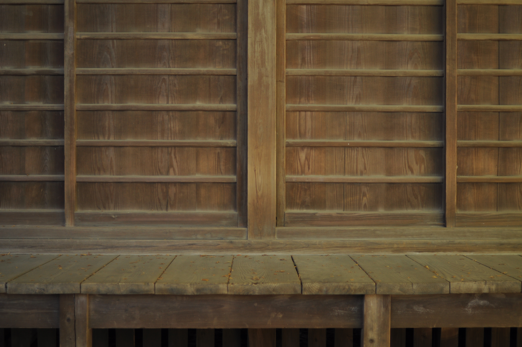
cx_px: 261
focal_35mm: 52
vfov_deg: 25.7
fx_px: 760
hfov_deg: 37.9
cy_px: 174
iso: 200
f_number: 2
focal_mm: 35
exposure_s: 1/60
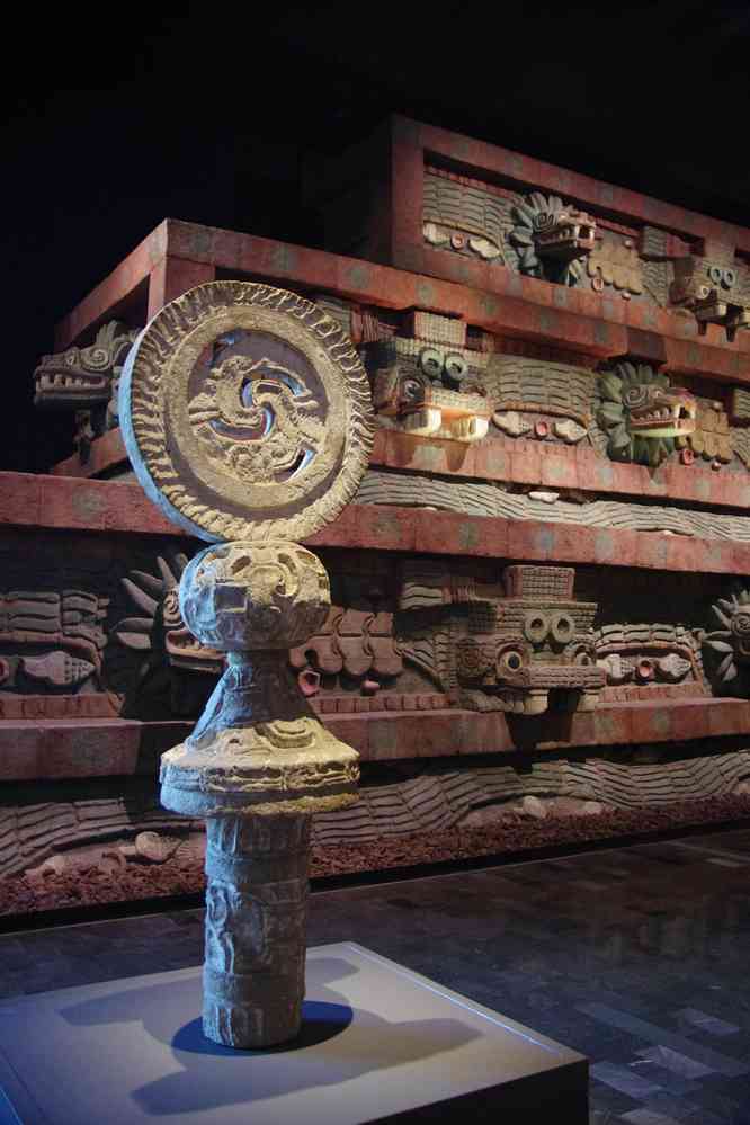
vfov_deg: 54.9
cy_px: 562
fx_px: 1083
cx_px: 375
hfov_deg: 38.2
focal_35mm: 35
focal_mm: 23.1
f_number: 4
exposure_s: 1/15
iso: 3200
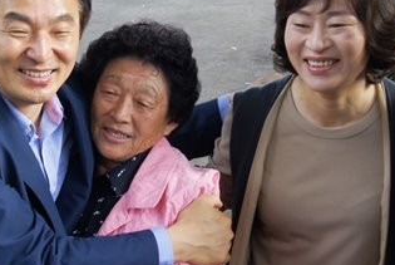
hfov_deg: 25.3
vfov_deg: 17.1
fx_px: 879
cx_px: 228
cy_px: 111
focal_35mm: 80
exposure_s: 1/100
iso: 400
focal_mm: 28
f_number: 9
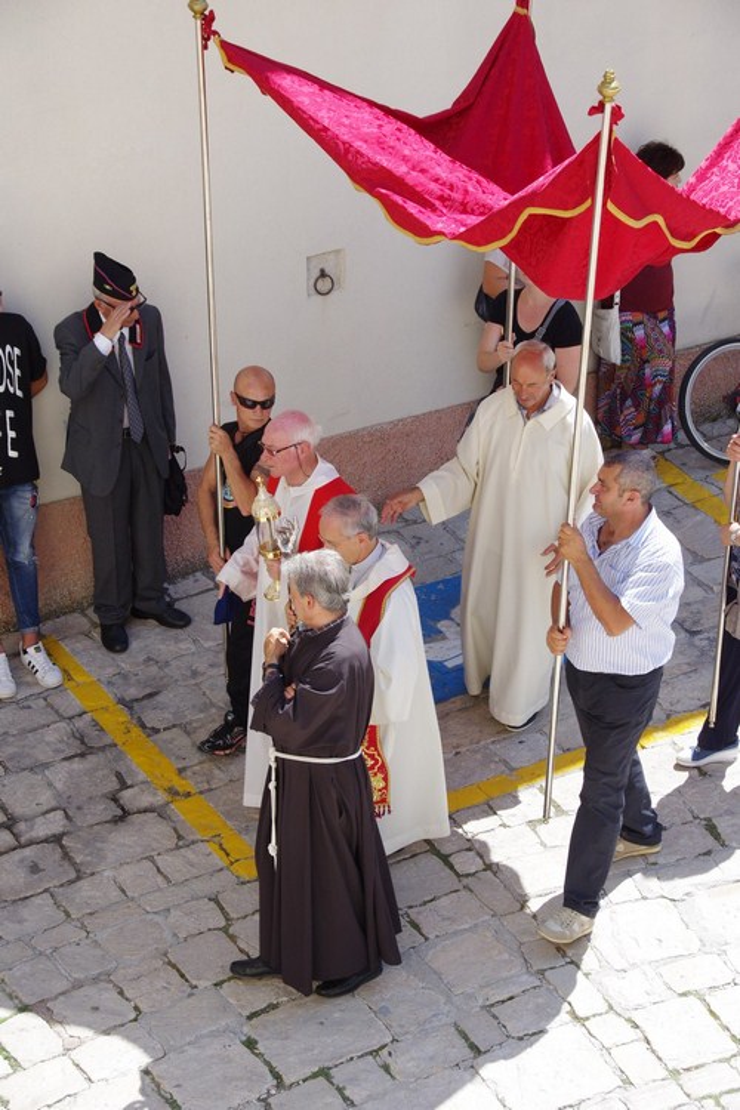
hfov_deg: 15.2
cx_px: 370
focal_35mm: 90
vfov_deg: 22.6
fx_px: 2775
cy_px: 555
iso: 500
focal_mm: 60
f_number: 8
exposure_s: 1/320
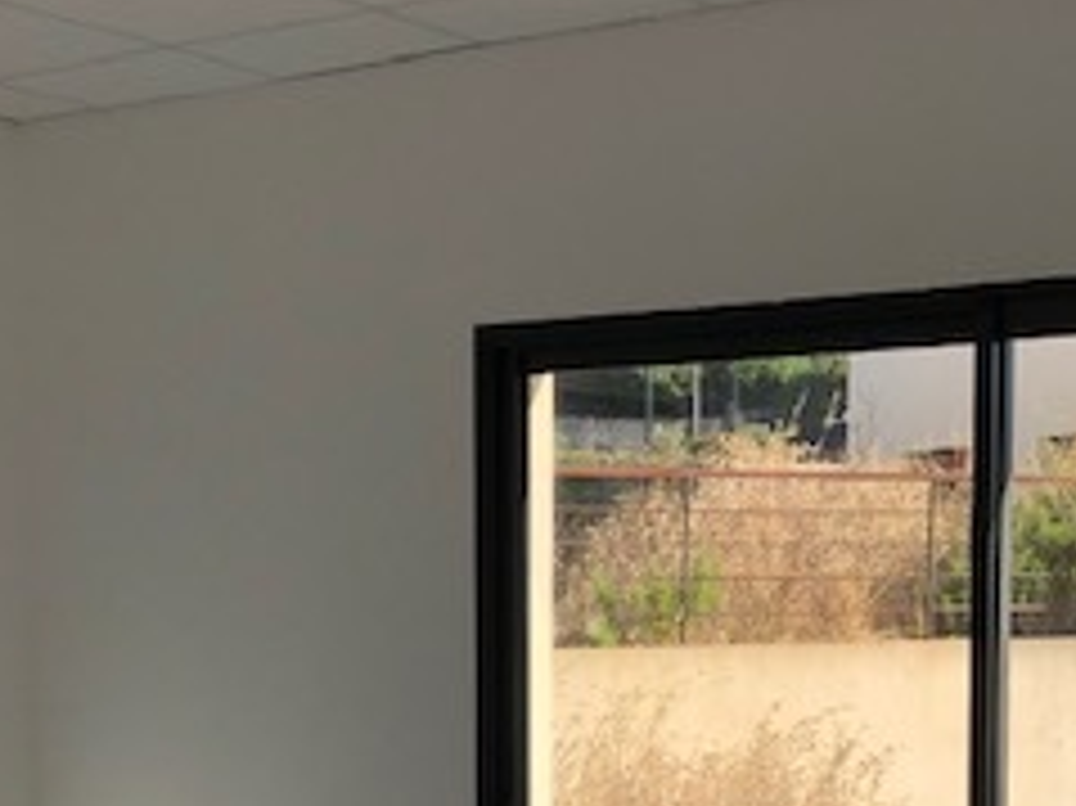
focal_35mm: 75
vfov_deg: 19.1
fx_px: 2330
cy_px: 792
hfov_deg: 26.0
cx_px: 446
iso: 20
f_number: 1.8
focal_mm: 4
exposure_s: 1/800
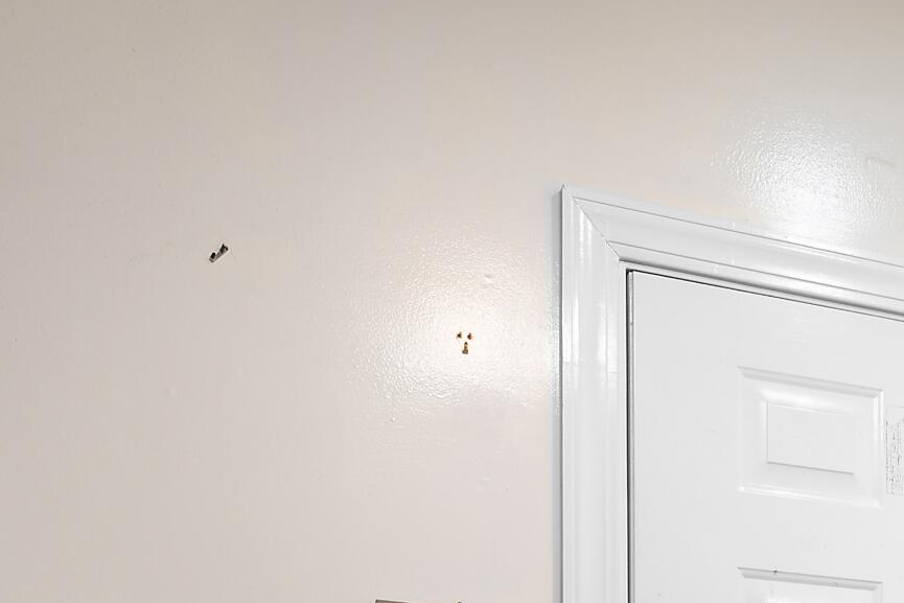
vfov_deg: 21.8
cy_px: 900
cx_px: 941
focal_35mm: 52
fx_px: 1306
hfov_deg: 34.2
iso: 100
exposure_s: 1/3
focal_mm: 10
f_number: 4.5
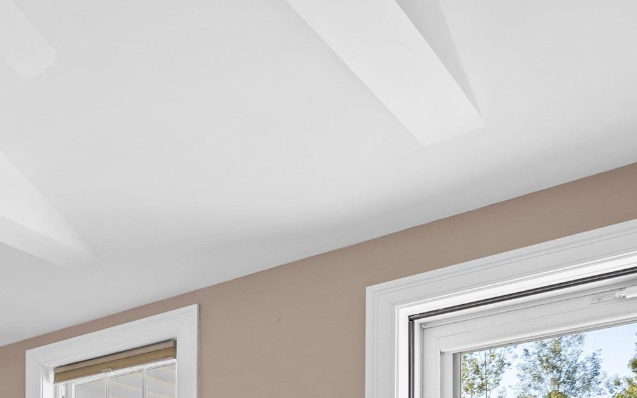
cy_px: 585
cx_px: -138
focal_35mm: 47
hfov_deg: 33.9
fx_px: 816
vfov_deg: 22.7
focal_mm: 15
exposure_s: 1/2.5
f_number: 7.1
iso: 250
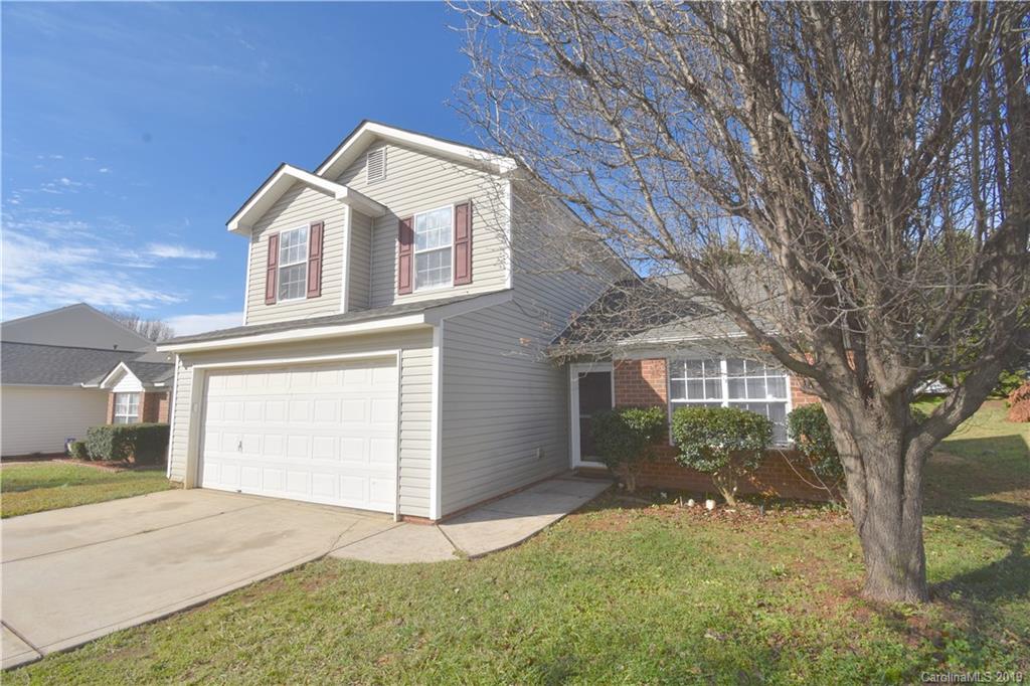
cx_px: 515
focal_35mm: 15
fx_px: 429
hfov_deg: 100.4
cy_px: 343
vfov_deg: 77.3
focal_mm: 10
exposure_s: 1/250
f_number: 11
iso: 100
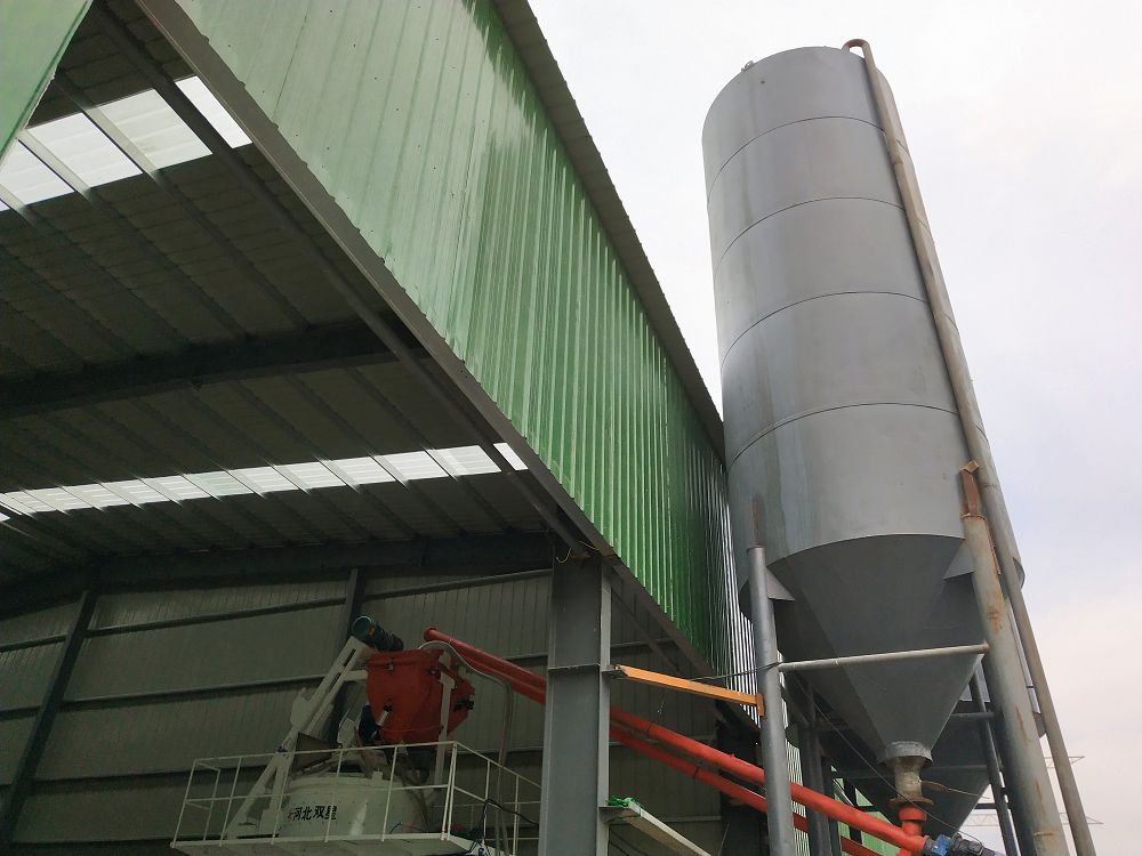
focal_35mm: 30
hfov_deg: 60.0
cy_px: 428
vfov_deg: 46.8
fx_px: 990
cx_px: 571
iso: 137
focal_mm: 3.95
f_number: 1.8
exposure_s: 1/2284
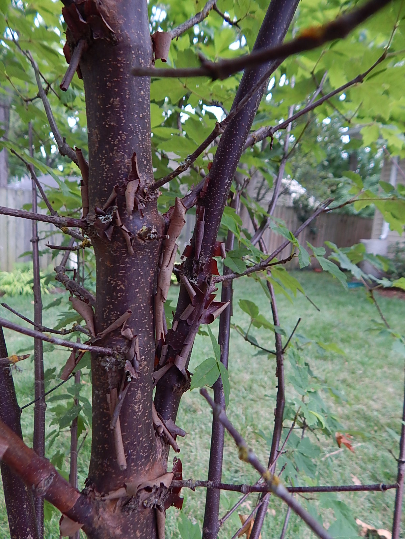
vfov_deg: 76.4
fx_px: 343
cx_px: 202
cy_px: 270
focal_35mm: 22
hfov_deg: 61.1
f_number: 3
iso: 125
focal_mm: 4
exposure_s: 1/30
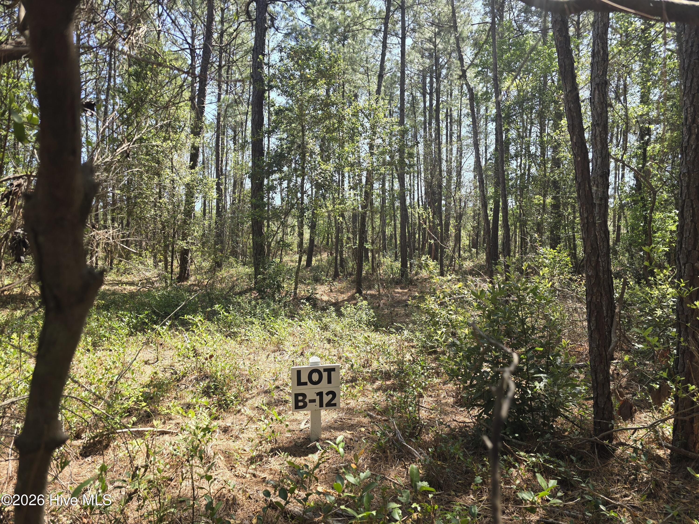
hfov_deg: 73.9
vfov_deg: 58.9
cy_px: 262
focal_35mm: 23
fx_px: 464
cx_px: 350
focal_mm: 6.3
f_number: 1.7
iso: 16
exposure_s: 1/180
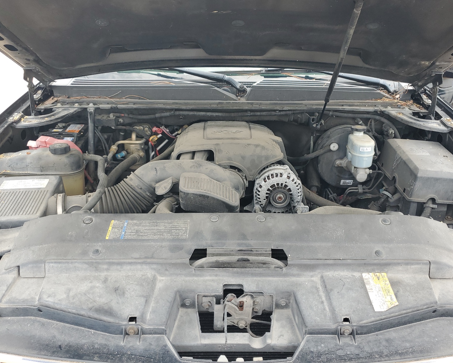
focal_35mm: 28
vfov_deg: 51.5
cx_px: 237
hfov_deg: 62.2
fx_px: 375
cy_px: 176
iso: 50
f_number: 1.5
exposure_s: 1/435
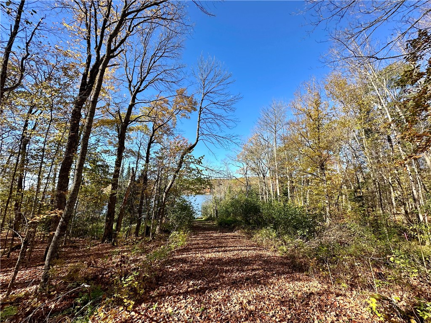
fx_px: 174
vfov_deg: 85.7
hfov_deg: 102.1
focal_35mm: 14
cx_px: 216
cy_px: 162
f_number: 2.2
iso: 40
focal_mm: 2.22
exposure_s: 1/418
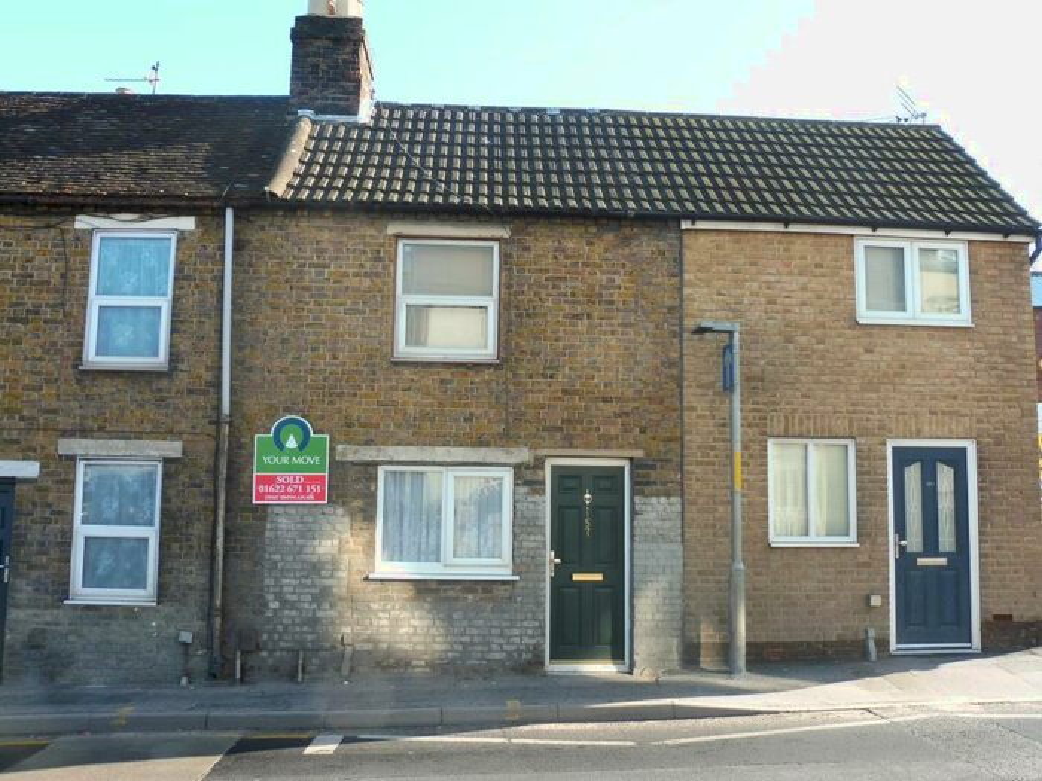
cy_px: 390
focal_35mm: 30
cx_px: 521
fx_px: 903
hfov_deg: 60.0
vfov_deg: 46.8
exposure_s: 1/125
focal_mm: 5.4
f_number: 4.5
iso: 100
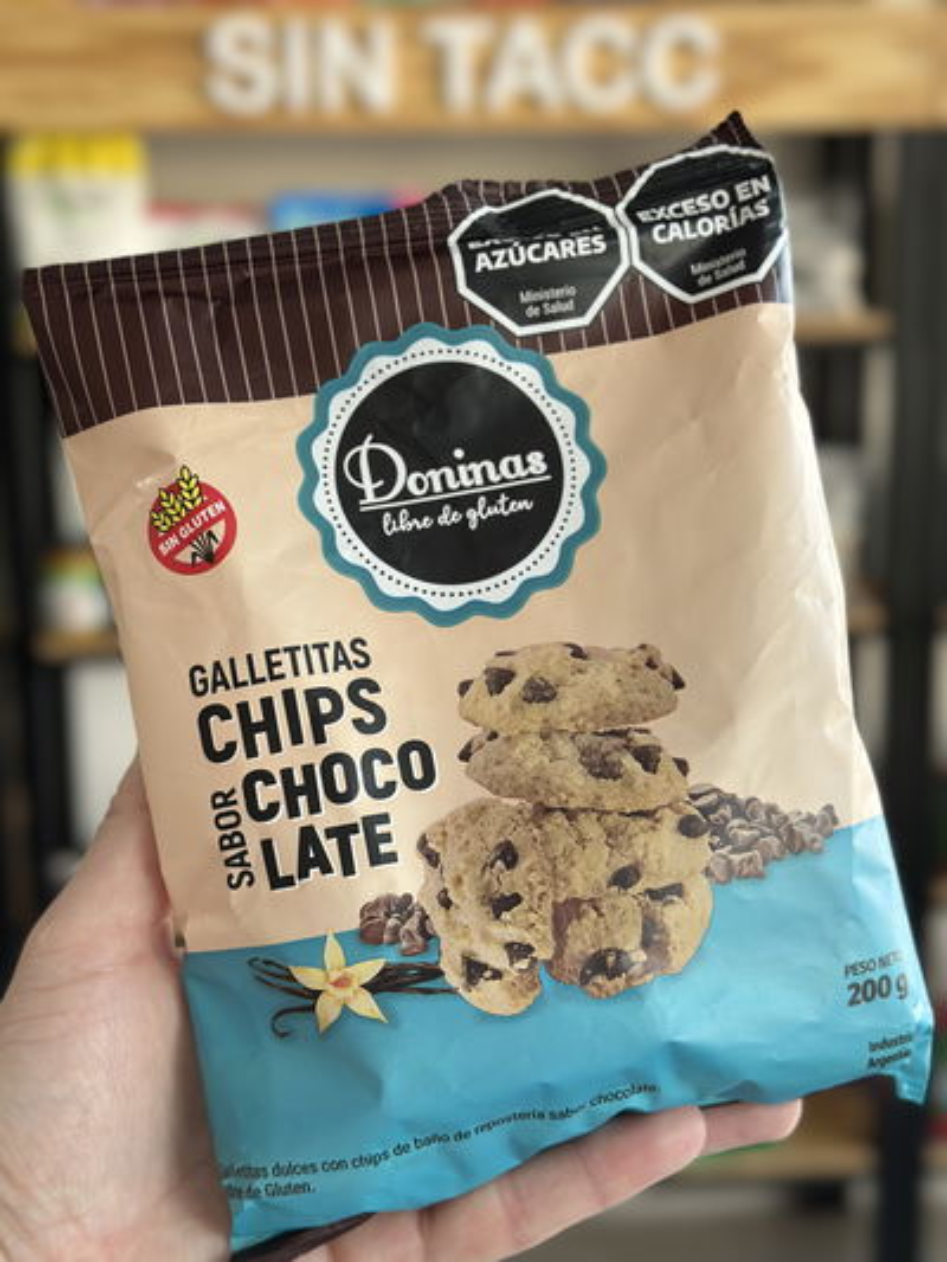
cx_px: 474
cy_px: 631
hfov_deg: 30.3
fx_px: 1750
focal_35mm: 48
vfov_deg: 39.6
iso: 125
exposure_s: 1/84
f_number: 1.78
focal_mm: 6.86
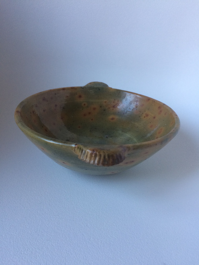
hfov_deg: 48.2
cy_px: 132
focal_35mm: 29
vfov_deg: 61.7
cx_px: 100
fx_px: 222
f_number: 2.2
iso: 64
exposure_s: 1/33
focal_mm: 4.15
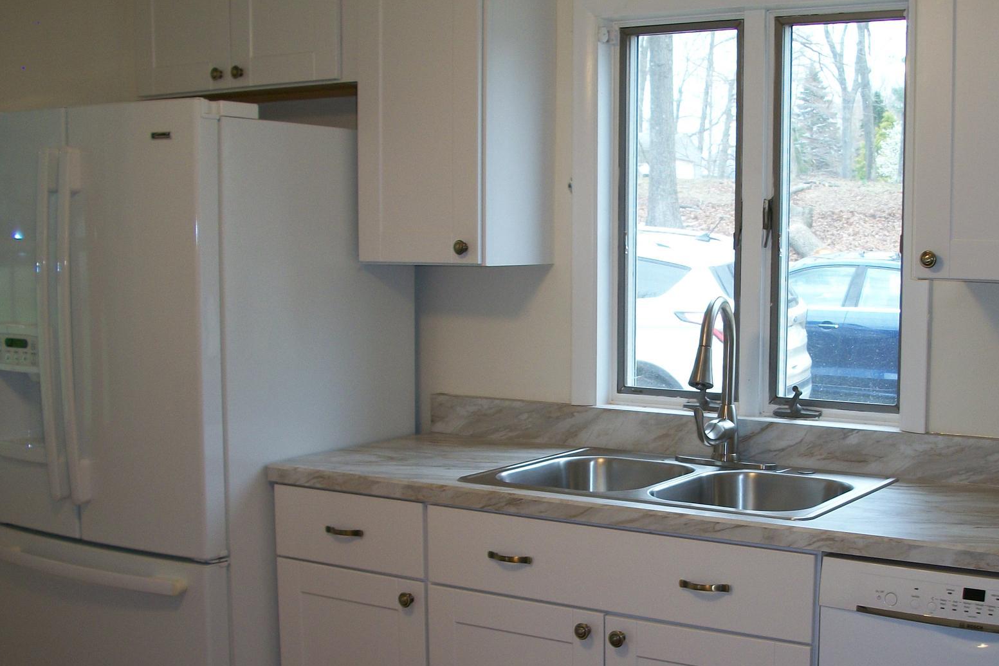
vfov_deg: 27.8
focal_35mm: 48
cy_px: 462
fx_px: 1332
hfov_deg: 40.7
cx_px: 648
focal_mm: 6.3
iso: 80
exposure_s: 1/30
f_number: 3.1
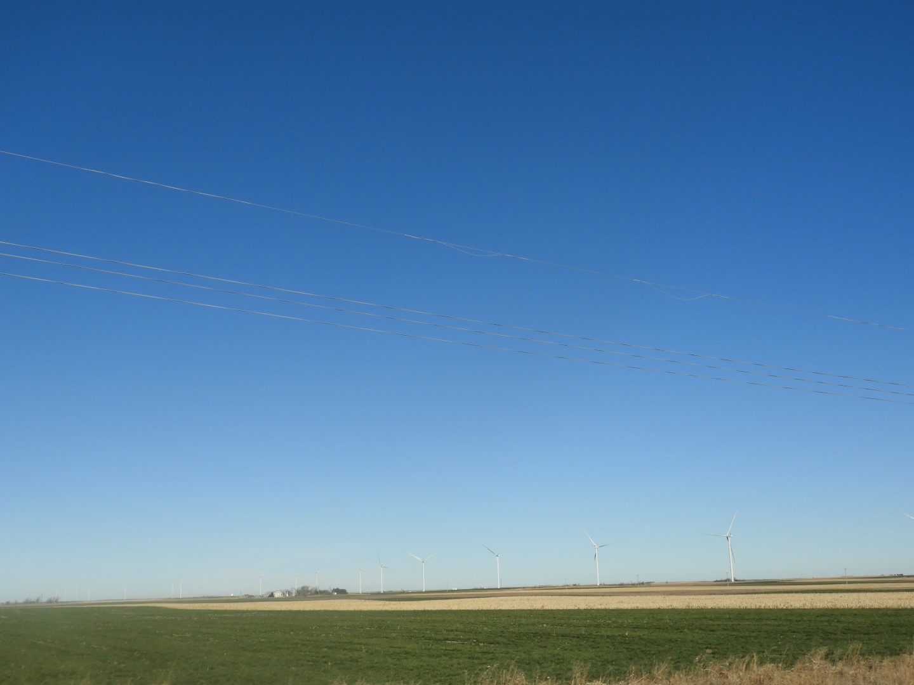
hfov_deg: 46.8
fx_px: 1056
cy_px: 342
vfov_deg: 36.0
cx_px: 457
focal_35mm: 40
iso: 100
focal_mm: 7.2
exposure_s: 1/1600
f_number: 3.8
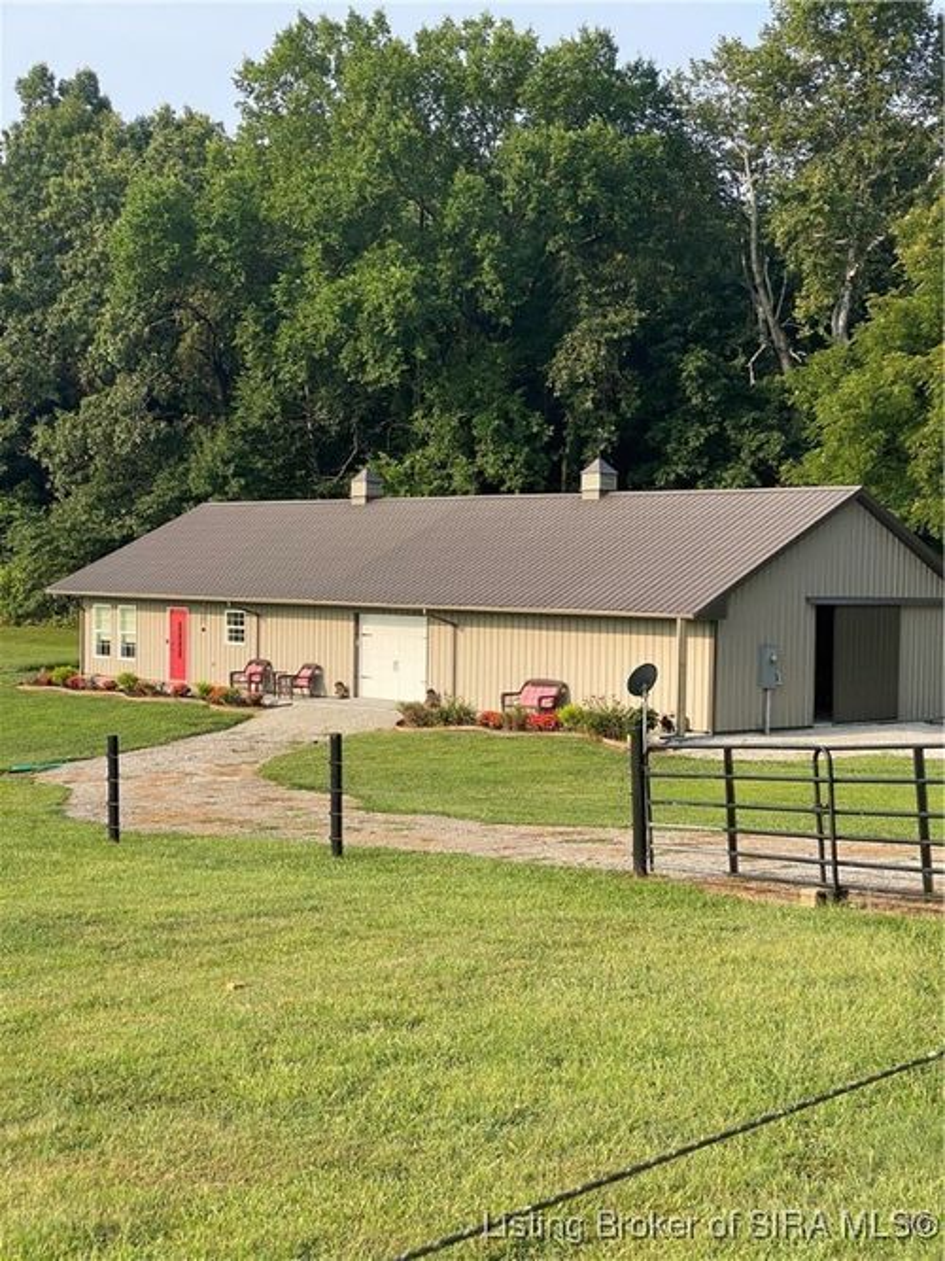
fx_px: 1893
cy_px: 630
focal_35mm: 52
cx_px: 472
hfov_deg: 28.0
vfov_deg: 36.8
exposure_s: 1/786
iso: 20
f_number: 2
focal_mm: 6
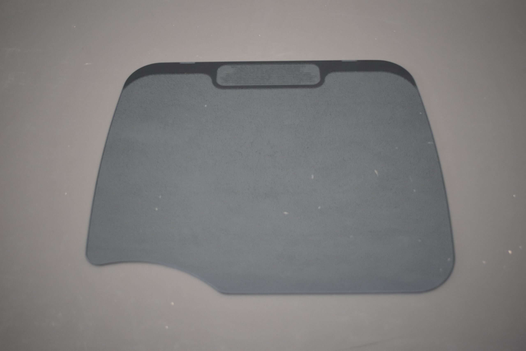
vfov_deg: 36.9
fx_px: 526
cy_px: 176
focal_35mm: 36
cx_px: 263
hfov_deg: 53.1
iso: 800
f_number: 4
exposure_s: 1/125
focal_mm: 24
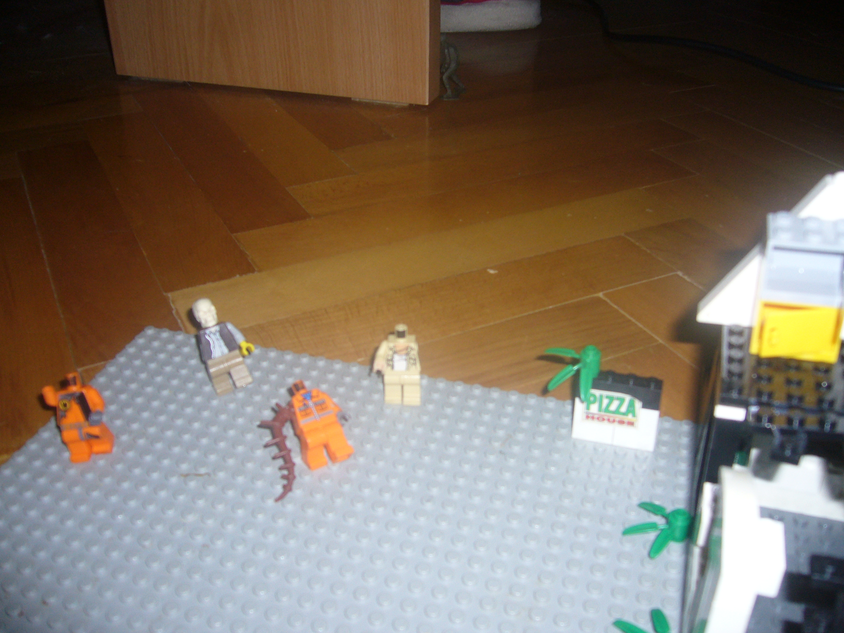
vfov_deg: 40.7
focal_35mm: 35
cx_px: 422
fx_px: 853
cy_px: 316
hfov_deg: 52.6
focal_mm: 5.8
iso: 100
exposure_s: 1/60
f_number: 2.8
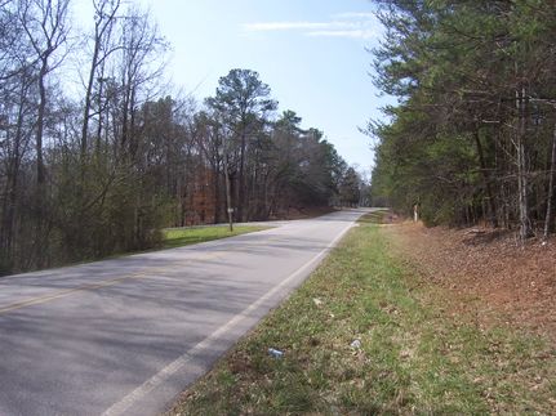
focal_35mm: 34
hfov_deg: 54.0
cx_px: 278
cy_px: 208
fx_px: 546
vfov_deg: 41.8
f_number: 5.6
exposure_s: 1/350
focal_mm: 5.6
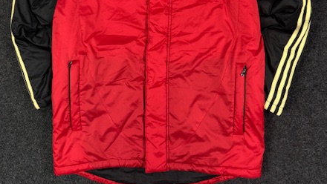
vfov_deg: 29.1
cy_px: -4
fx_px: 330
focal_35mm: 38
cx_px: 160
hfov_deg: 52.8
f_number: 1.78
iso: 160
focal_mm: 6.76
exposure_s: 1/100
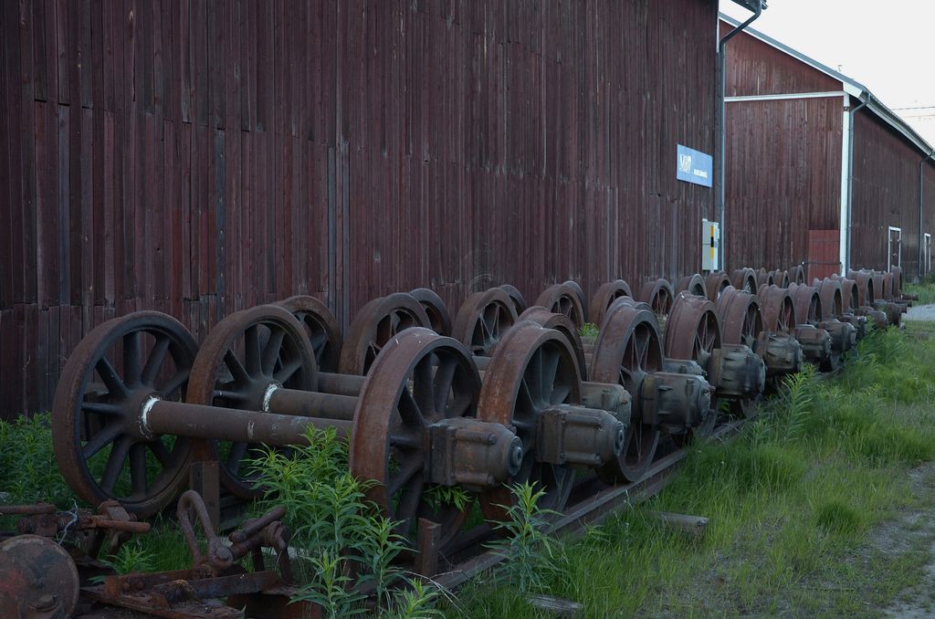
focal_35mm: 45
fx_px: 1166
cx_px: 468
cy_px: 310
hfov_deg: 43.7
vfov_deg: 29.7
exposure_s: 1/160
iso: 400
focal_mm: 30
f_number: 5.6
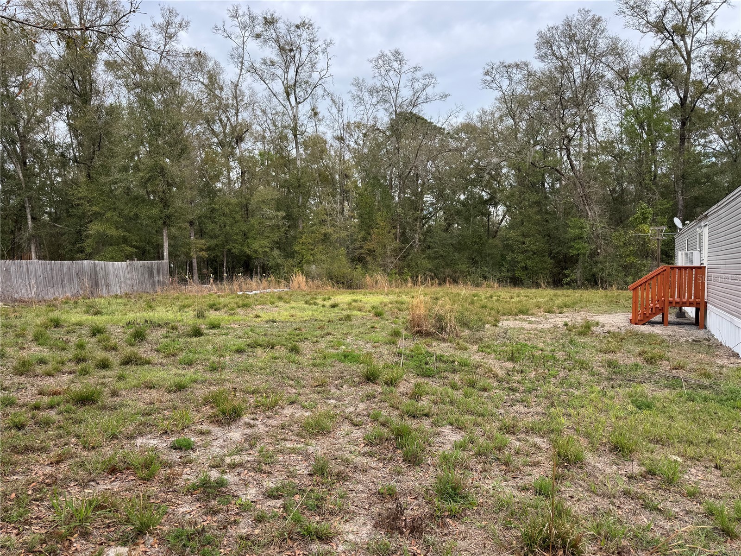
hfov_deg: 71.6
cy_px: 278
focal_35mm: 24
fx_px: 514
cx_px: 370
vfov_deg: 56.8
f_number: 1.78
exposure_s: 1/888
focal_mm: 6.76
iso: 80
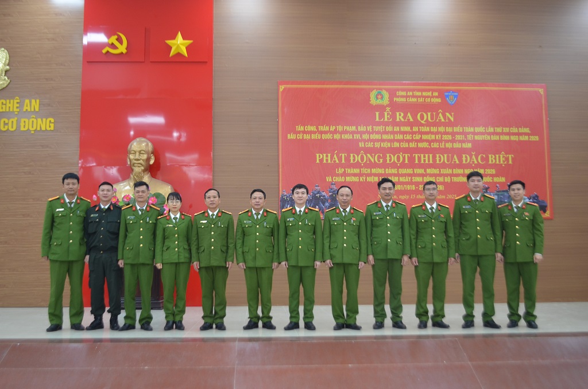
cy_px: 194
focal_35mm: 36
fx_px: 587
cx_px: 294
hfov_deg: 53.2
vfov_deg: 36.7
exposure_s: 1/60
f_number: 4
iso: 640
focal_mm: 24
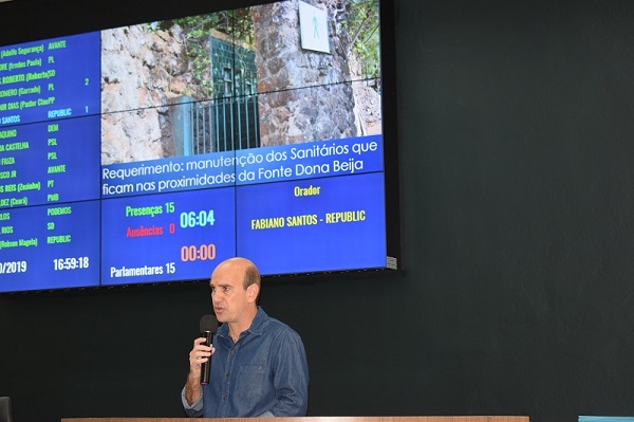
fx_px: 1320
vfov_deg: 18.2
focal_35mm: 75
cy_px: 211
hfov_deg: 27.0
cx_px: 317
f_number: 5.6
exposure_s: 1/60
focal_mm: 50
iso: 900
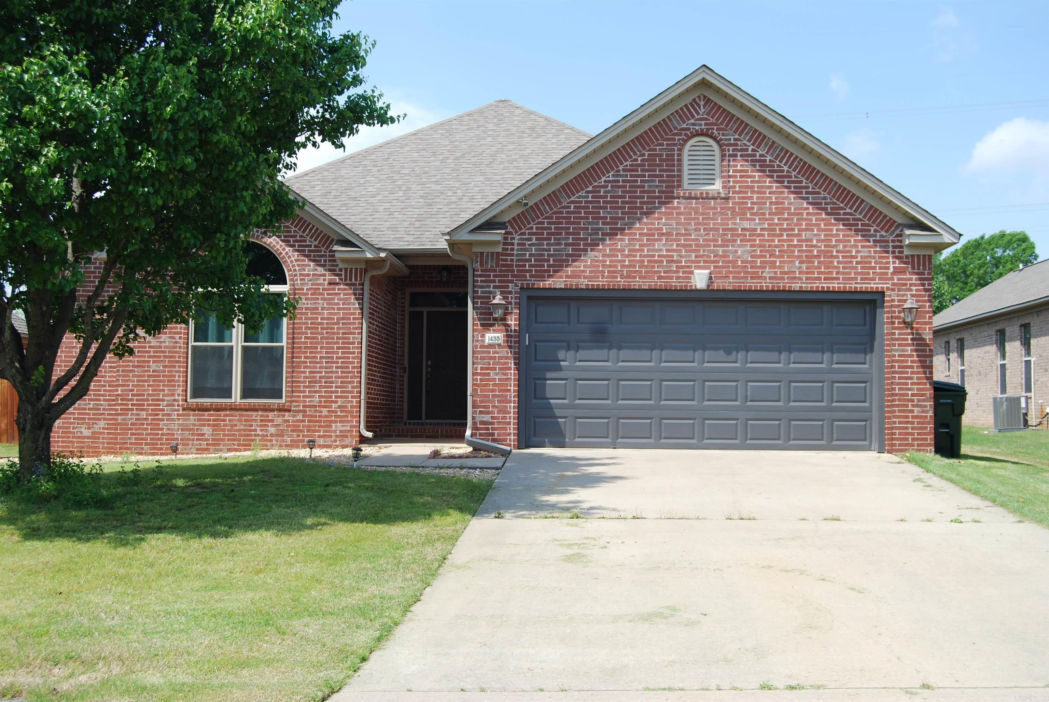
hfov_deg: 49.5
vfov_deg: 34.3
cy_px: 351
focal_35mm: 39
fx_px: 1138
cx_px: 524
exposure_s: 1/200
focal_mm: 26
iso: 100
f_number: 7.1
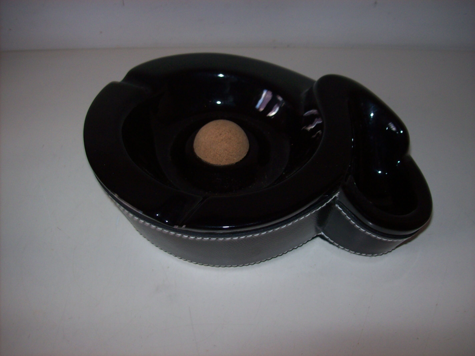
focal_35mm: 36
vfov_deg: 39.6
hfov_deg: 51.4
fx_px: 494
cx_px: 238
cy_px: 178
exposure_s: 1/64
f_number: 2.7
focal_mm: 6
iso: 80
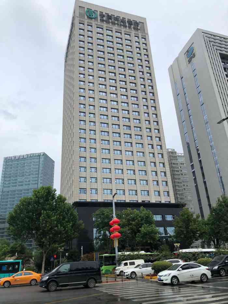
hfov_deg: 49.8
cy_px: 152
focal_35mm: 28
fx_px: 246
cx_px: 114
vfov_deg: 63.4
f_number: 1.8
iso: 20
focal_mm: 4
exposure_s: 1/873
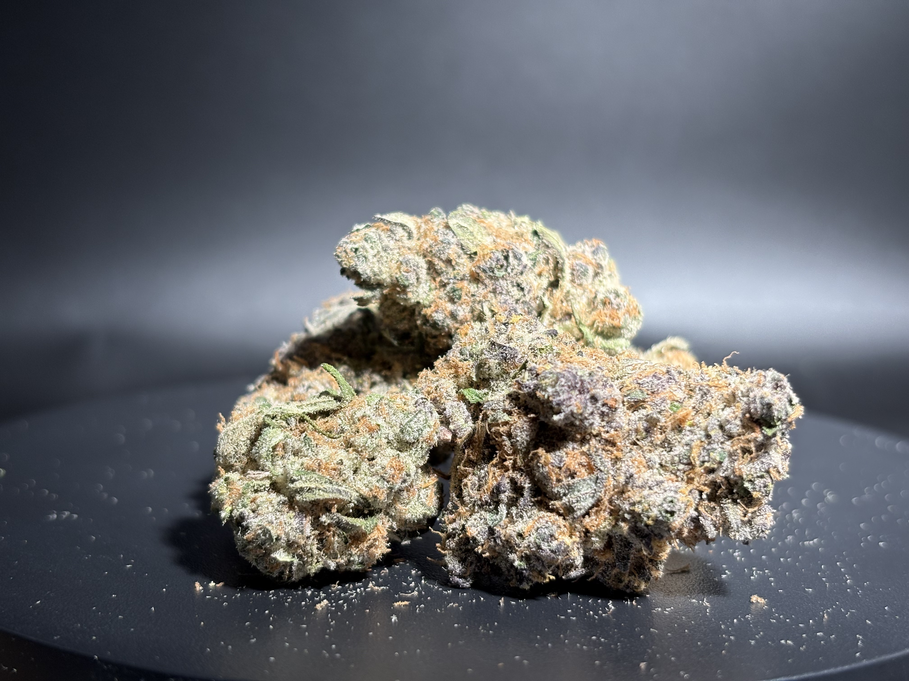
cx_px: 454
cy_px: 340
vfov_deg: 28.0
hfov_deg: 36.8
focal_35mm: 52
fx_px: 1365
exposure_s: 1/283
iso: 32
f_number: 1.6
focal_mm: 5.96
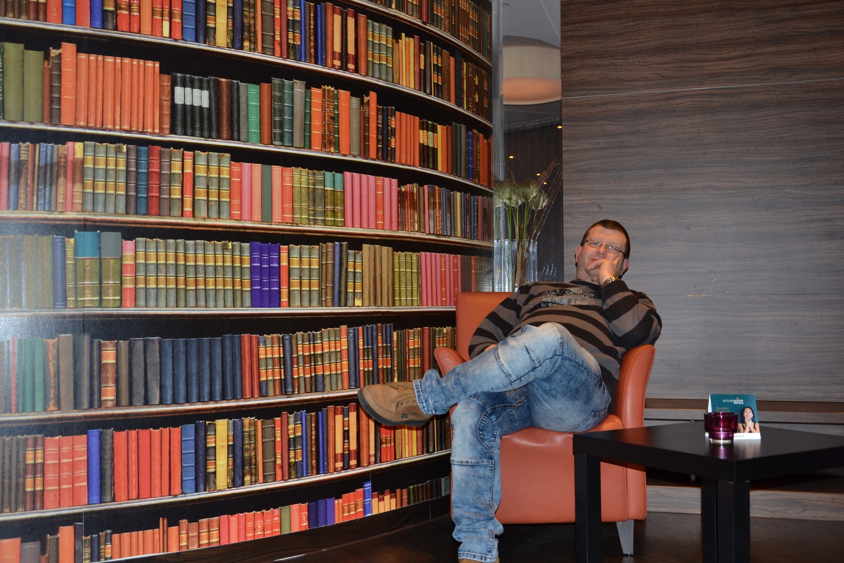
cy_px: 282
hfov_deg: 51.3
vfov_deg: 35.5
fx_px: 879
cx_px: 422
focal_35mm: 38
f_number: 4
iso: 400
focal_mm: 25
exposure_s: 1/60
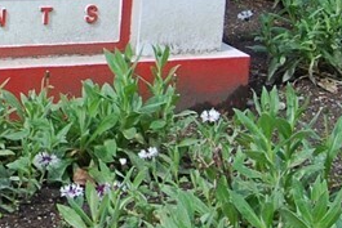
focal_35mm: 115
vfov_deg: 11.7
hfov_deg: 16.4
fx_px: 1093
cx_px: -157
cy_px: -39
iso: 100
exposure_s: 1/125
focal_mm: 12
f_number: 5.6
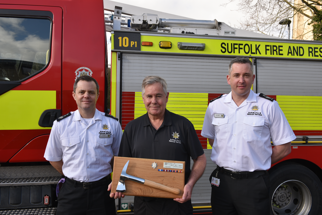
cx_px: 161
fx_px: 286
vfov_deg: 41.1
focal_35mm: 32
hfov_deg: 58.7
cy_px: 108
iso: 280
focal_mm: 32
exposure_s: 1/250
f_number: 8
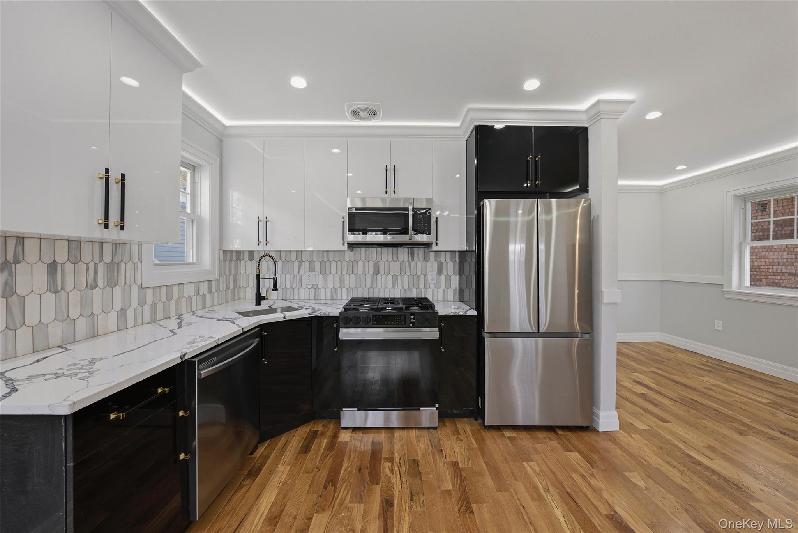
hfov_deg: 112.6
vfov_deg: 90.1
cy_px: 266
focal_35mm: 12
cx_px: 399
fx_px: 266
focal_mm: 12
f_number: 9
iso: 800
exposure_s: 1/160
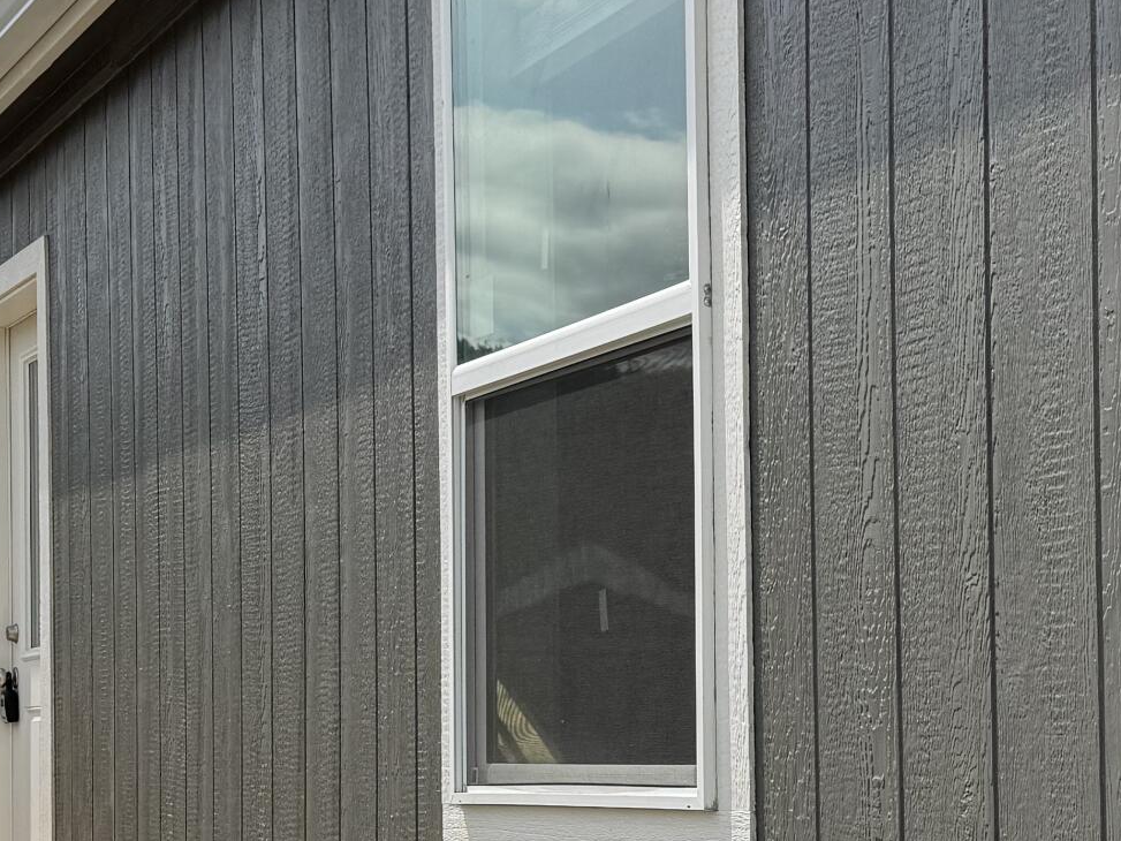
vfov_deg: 19.7
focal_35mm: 74
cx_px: 714
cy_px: 646
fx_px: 2397
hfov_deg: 26.2
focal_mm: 6.76
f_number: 1.78
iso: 80
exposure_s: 1/6410
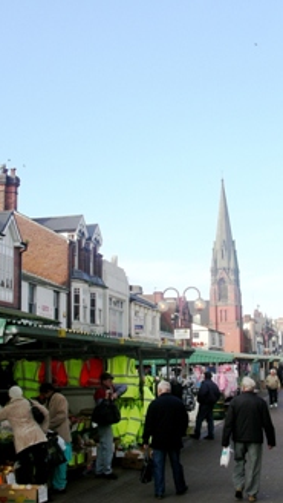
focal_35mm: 55
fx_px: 732
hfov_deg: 21.9
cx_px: 164
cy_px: 252
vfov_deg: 37.8
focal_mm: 7.8
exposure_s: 1/640
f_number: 3
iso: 64
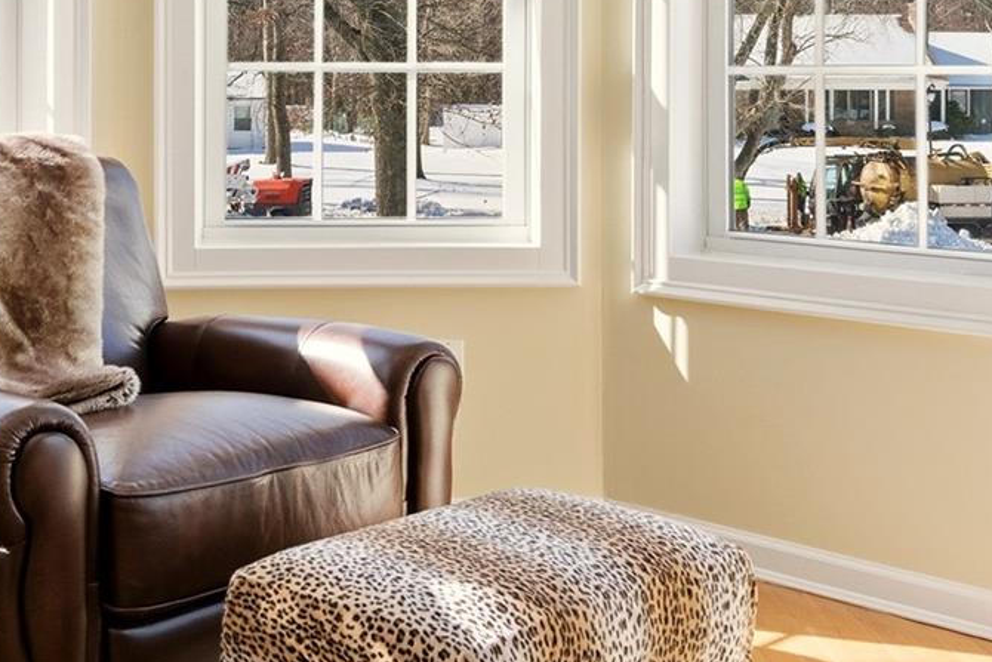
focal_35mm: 55
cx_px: 381
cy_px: 66
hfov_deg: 36.1
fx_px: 1516
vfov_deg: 24.0
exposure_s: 1/640
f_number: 9
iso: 250
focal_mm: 18
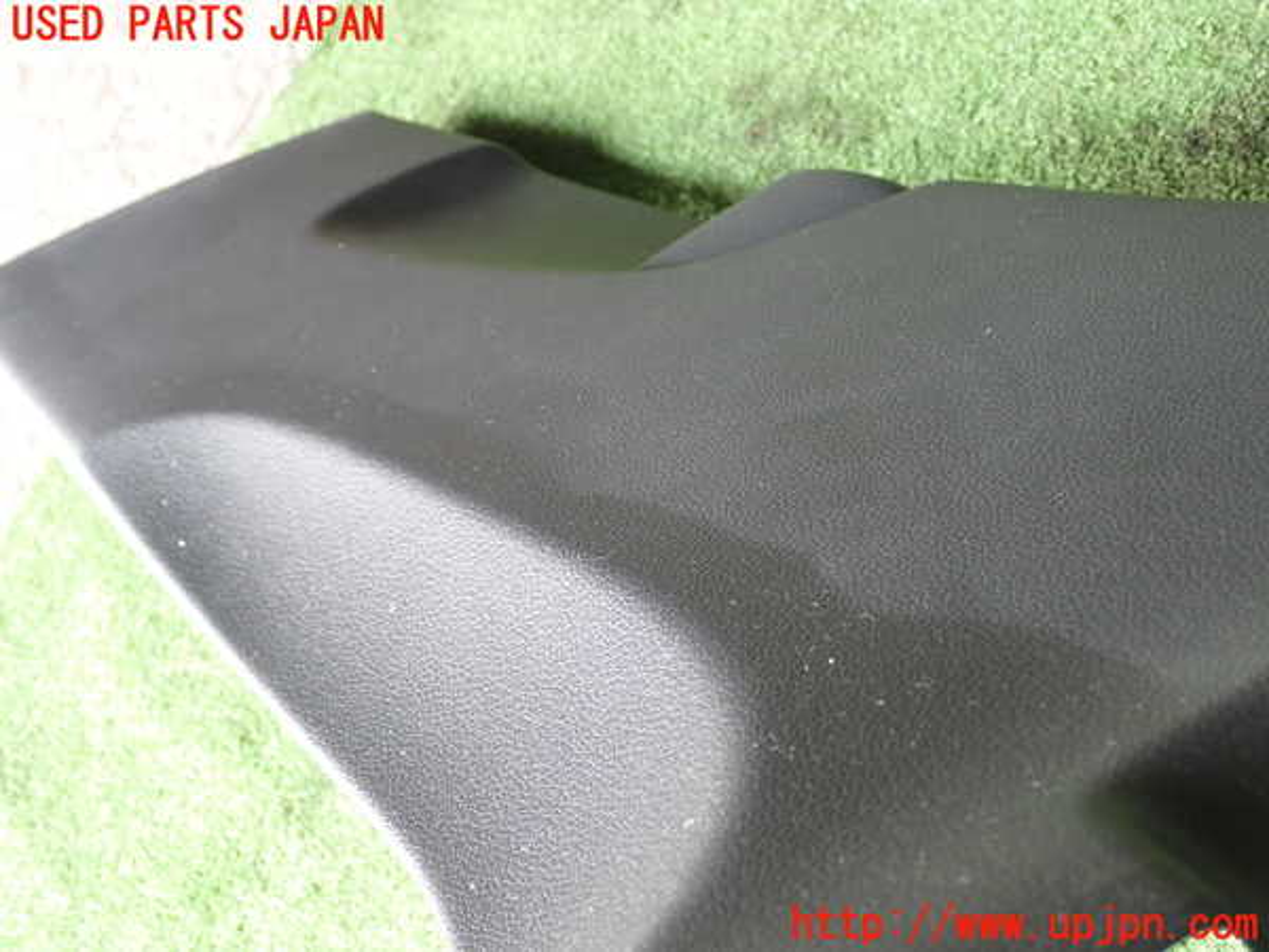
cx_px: 634
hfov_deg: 40.4
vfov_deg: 30.9
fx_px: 1723
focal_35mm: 47
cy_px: 476
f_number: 3.1
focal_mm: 8.4
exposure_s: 1/80
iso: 200
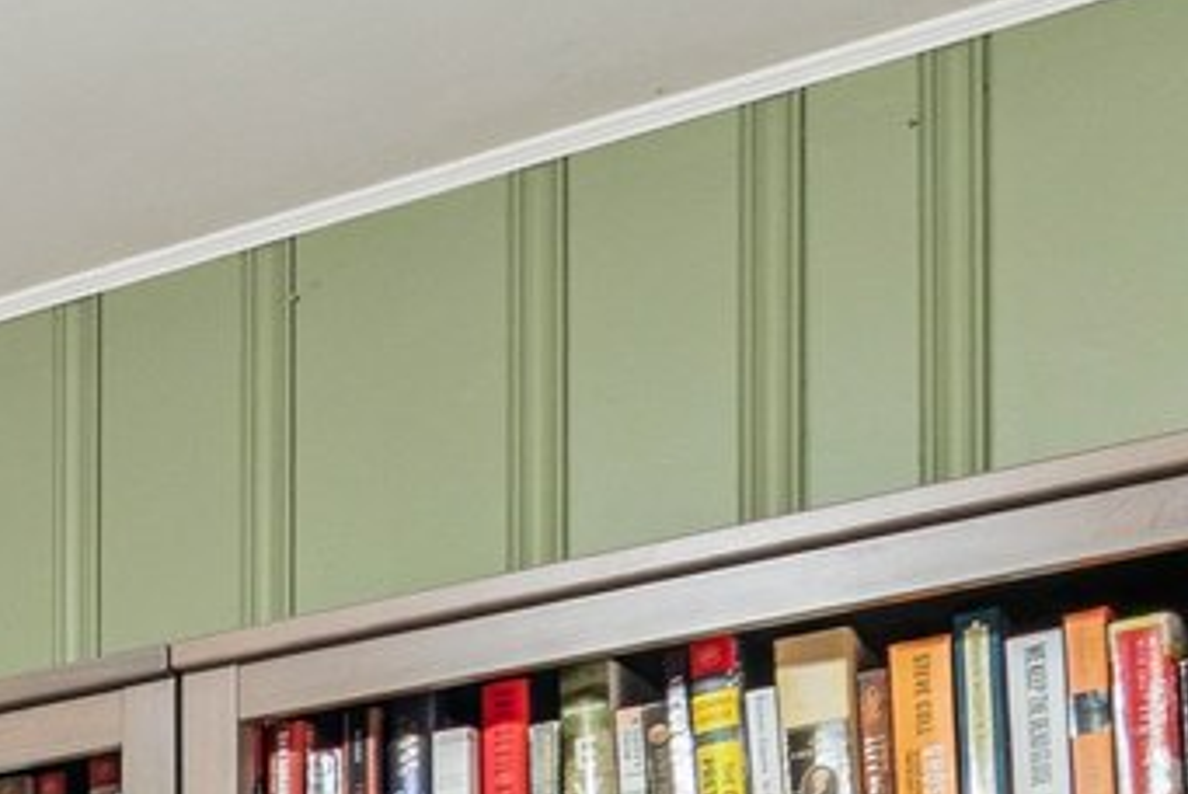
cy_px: 1670
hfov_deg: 18.9
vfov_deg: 12.9
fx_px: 2972
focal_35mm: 90
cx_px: -759
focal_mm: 10
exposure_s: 1/8
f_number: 6.3
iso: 200
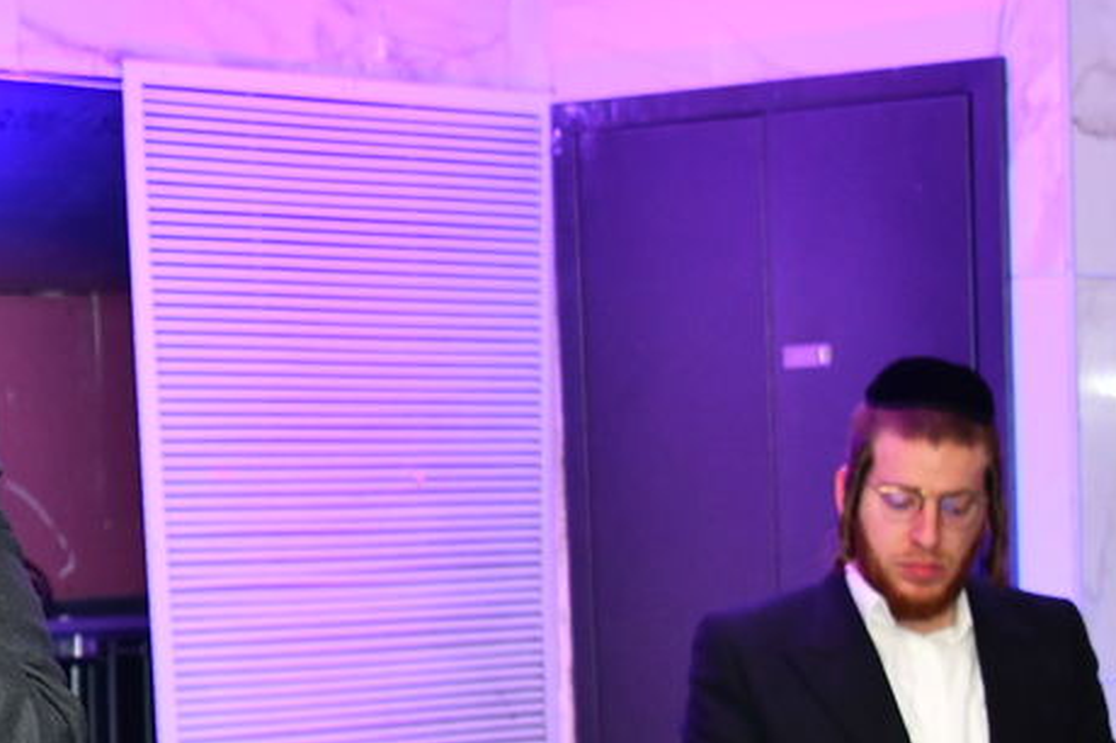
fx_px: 4244
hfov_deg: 14.4
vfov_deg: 10.0
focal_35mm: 137
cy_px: 419
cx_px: -291
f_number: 6.3
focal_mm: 45
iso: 1250
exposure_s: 1/200
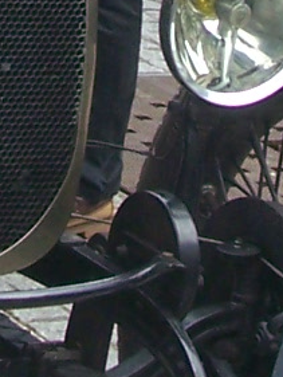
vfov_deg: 6.9
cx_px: -11
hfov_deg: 5.4
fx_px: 3017
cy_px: -343
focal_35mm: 277
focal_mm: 6.3
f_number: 3.9
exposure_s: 1/100
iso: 64
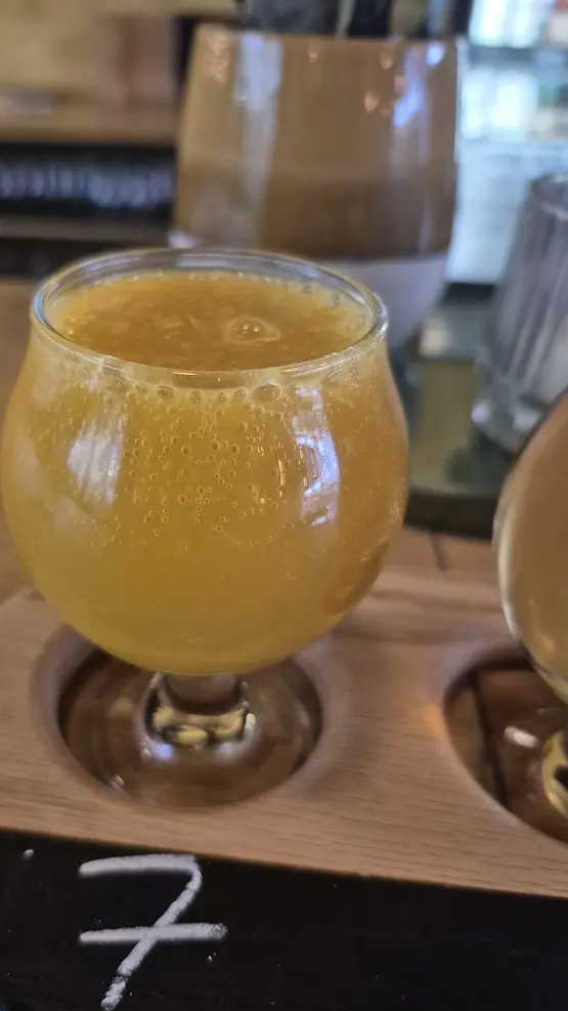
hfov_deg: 43.9
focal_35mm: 26
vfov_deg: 71.9
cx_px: 205
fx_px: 696
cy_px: 513
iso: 1000
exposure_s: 1/60
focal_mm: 5.4
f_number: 1.8
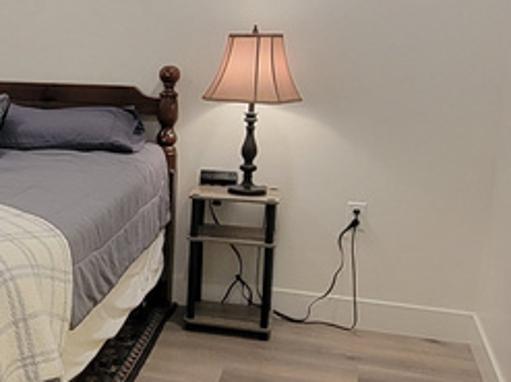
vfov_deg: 27.0
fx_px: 797
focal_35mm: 54
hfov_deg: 31.1
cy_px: 176
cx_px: -70
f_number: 2.2
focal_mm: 2.2
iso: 200
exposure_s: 1/60
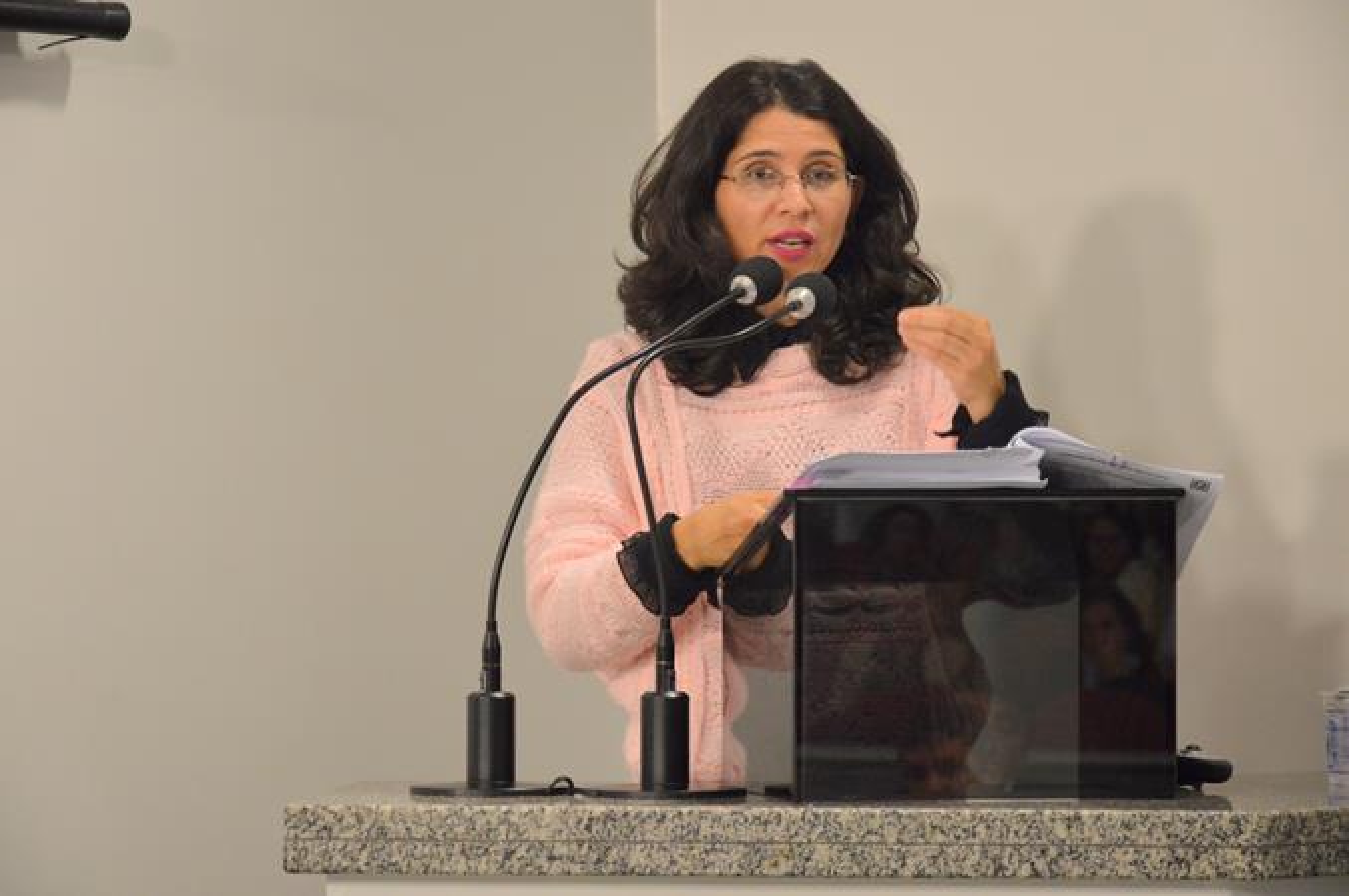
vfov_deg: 10.7
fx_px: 4773
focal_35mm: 128
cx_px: 674
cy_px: 448
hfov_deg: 16.1
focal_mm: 85
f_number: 5.6
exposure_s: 1/125
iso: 1800
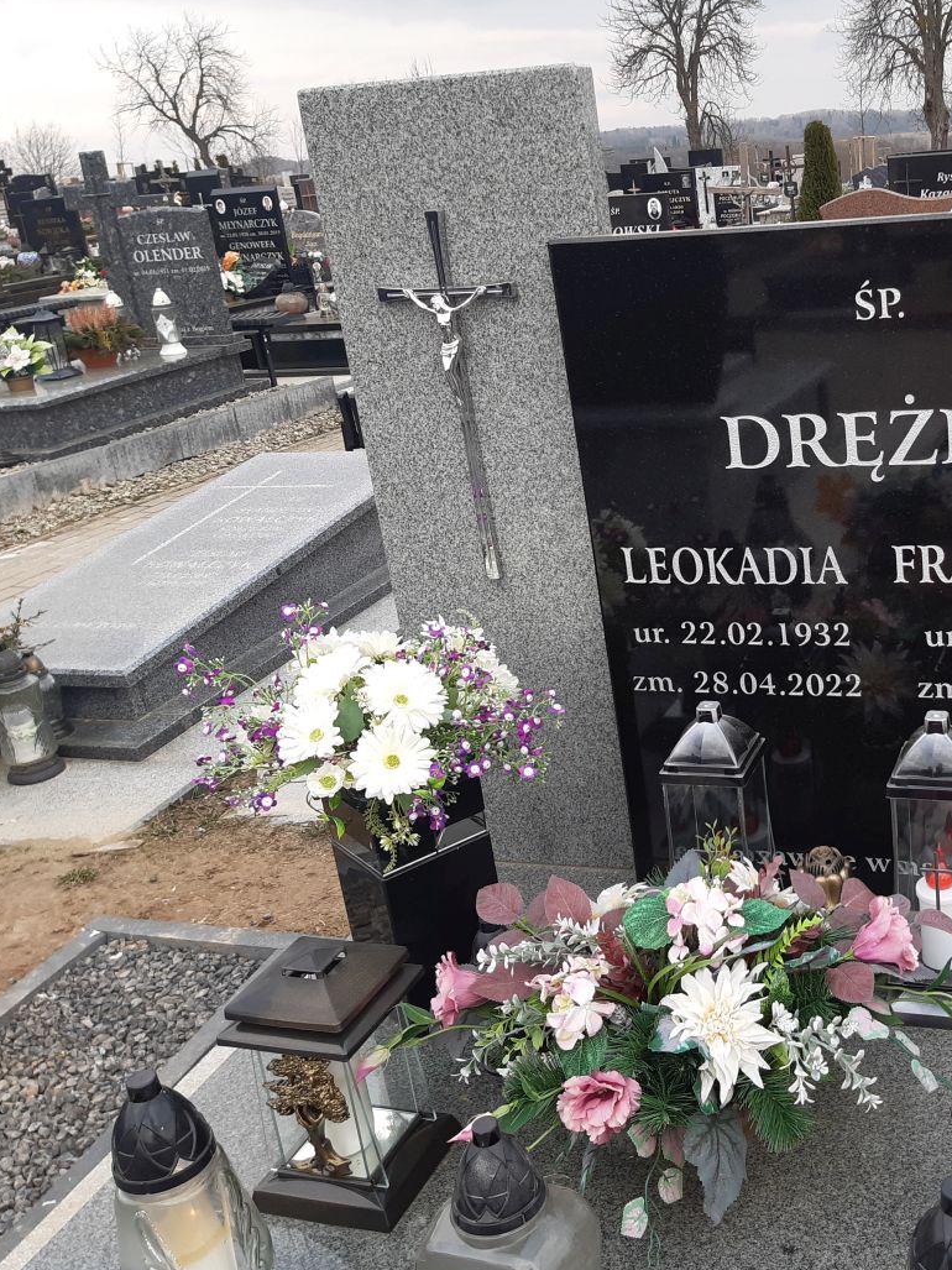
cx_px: 788
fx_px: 1284
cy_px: 635
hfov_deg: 38.8
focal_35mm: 35
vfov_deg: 52.6
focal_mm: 3.92
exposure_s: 1/308
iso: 40
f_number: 1.7
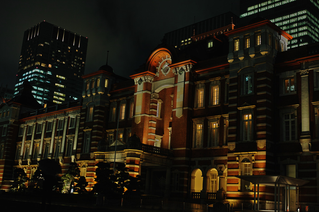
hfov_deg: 43.6
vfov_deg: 29.8
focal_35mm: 45
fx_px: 399
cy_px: 106
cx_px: 160
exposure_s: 2
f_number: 5.6
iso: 100
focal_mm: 30
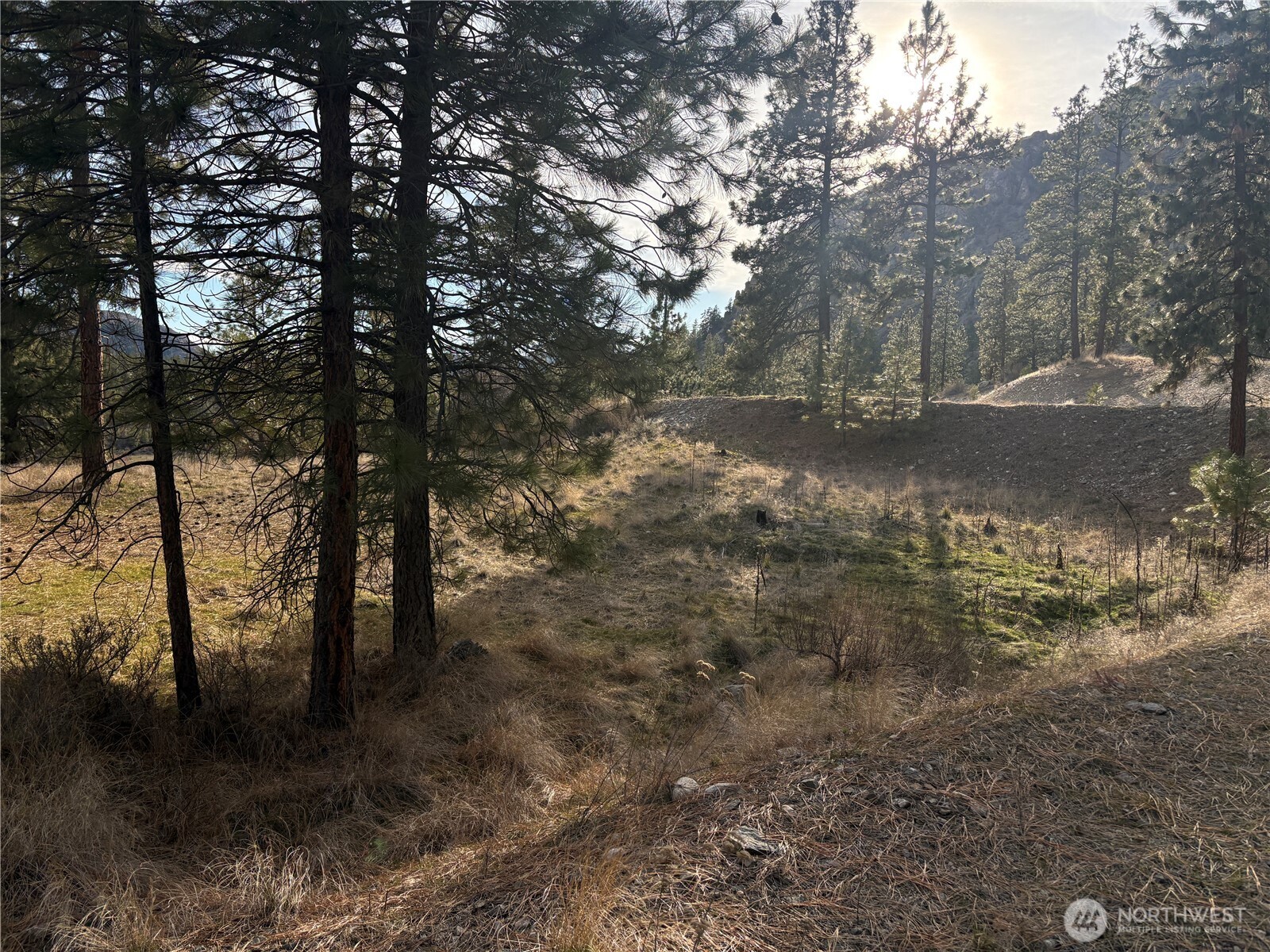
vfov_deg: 53.1
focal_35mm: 26
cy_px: 476
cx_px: 635
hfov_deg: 67.3
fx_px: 954
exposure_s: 1/2012
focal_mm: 5.96
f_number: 1.6
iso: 64
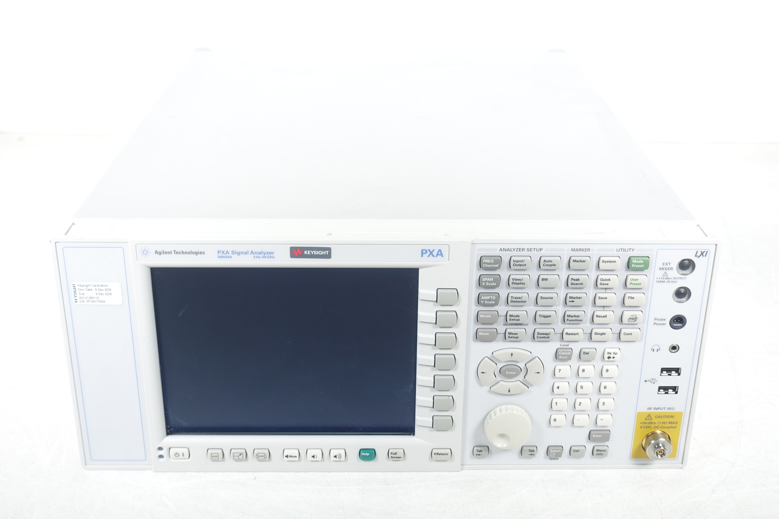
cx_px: 390
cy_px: 260
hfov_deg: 40.3
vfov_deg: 27.5
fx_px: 1060
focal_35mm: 49
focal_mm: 17.9
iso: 125
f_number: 3.2
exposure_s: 1/80
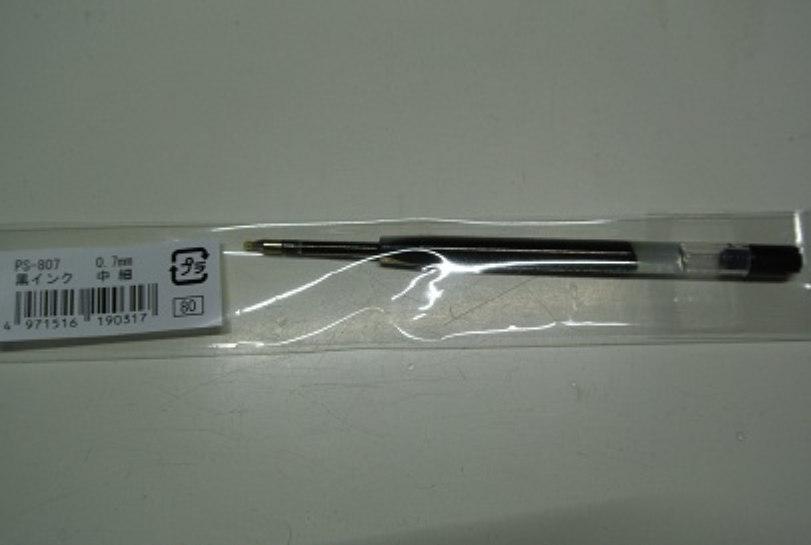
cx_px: 406
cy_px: 272
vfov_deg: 30.7
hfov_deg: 44.4
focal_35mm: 44
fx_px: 994
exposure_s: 1/125
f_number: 5.6
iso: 200
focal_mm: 16.3
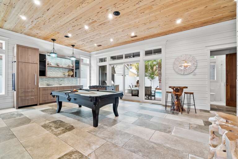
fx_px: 99
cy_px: 80
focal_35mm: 15
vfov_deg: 77.3
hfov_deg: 100.4
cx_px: 119
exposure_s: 1/1.25
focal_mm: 10
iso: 800
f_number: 8
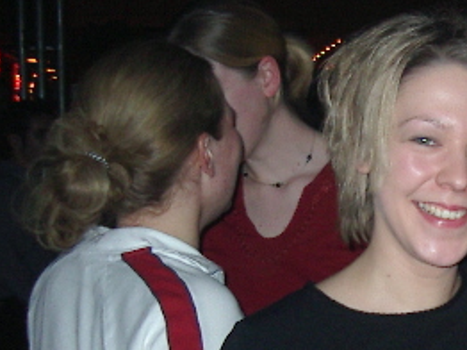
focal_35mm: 93
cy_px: 280
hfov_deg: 20.2
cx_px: 506
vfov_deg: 15.8
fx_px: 1254
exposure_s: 1/60
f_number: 2.6
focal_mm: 5.8
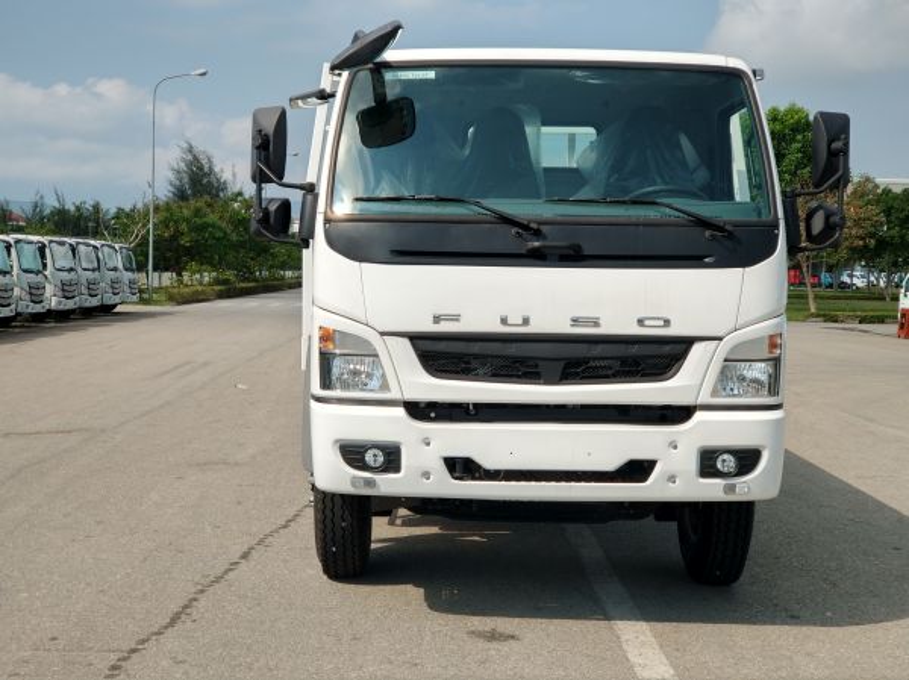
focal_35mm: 52
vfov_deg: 28.0
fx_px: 1364
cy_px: 340
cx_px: 454
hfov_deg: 36.8
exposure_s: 1/971
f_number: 2.6
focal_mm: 6.06
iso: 100
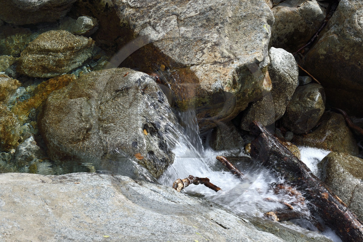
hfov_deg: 34.5
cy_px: 121
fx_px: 584
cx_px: 182
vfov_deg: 23.3
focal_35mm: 58
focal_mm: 58
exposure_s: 1/100
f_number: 16
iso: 200
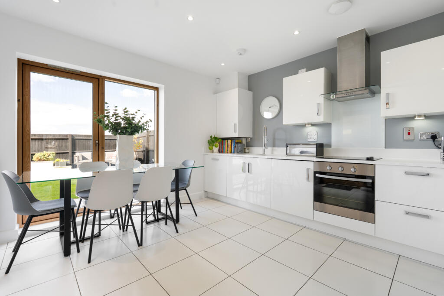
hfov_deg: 96.7
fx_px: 197
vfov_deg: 73.8
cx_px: 222
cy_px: 148
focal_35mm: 16
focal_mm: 16
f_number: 8
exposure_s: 1/4
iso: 320
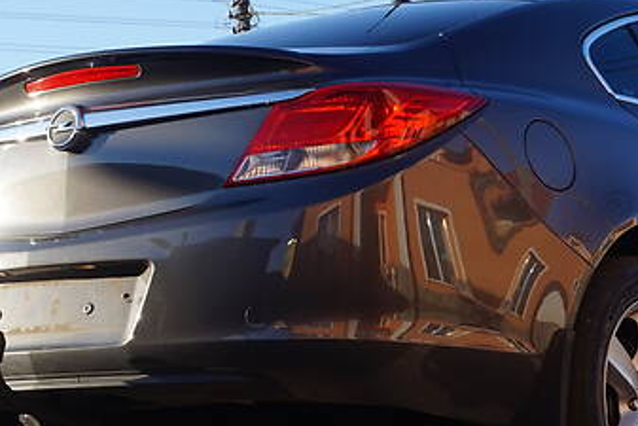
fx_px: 1829
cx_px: 485
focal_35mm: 103
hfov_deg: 19.6
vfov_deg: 13.3
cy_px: 205
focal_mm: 29
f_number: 10
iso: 100
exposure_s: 1/80
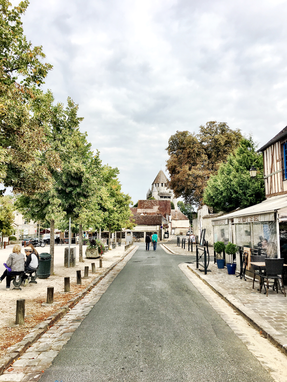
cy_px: 191
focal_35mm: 29
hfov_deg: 48.2
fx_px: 321
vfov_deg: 61.7
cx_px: 144
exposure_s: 1/950
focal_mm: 4.15
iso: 25
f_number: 2.2
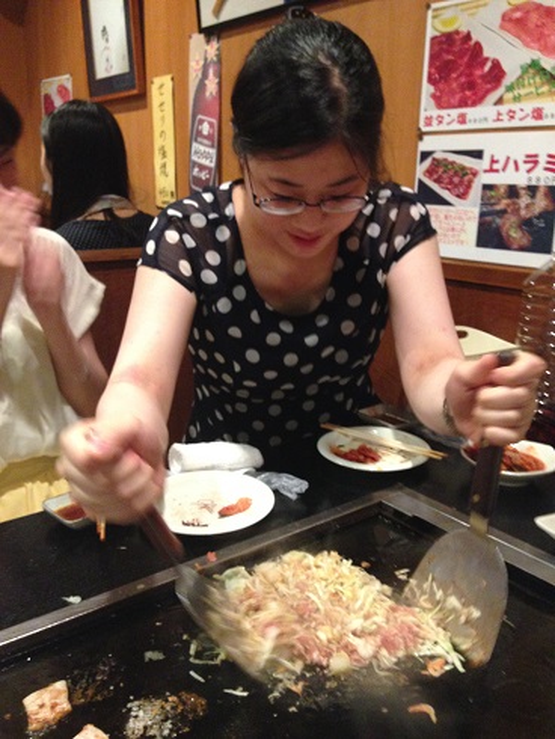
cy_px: 370
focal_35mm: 33
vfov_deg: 55.3
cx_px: 278
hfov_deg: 43.0
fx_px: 705
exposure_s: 1/17
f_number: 2.4
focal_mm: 4.12
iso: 400
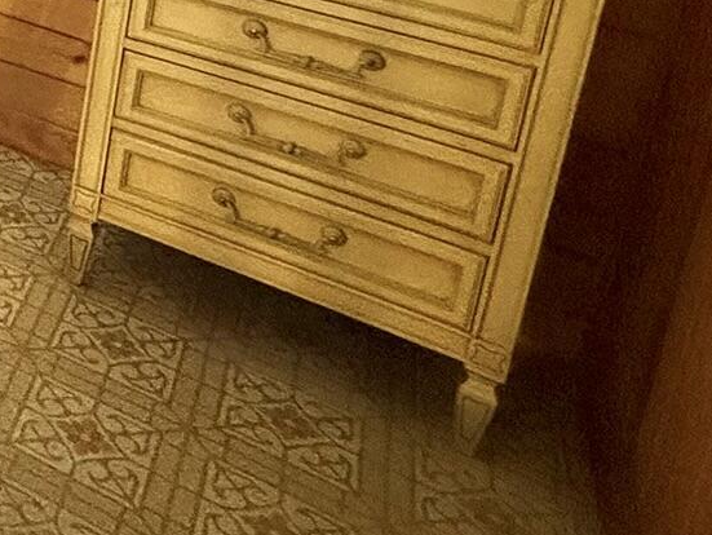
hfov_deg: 23.8
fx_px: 1070
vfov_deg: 22.7
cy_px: -273
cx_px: -488
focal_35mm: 52
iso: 640
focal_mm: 2.22
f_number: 2.2
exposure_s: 1/60
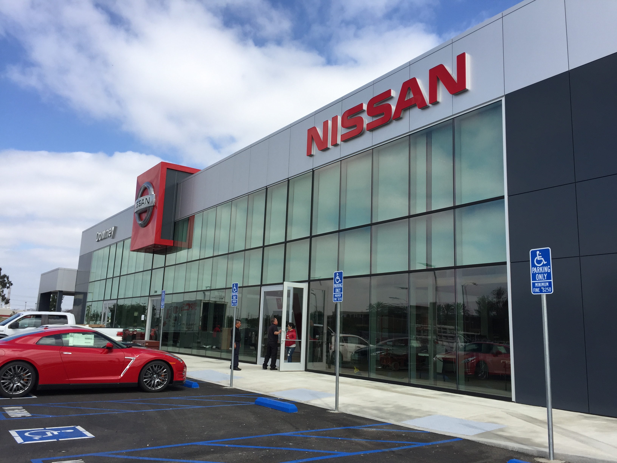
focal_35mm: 29
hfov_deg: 61.7
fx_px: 517
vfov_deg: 48.2
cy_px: 232
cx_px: 308
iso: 32
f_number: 2.2
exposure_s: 1/1582
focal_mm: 4.15
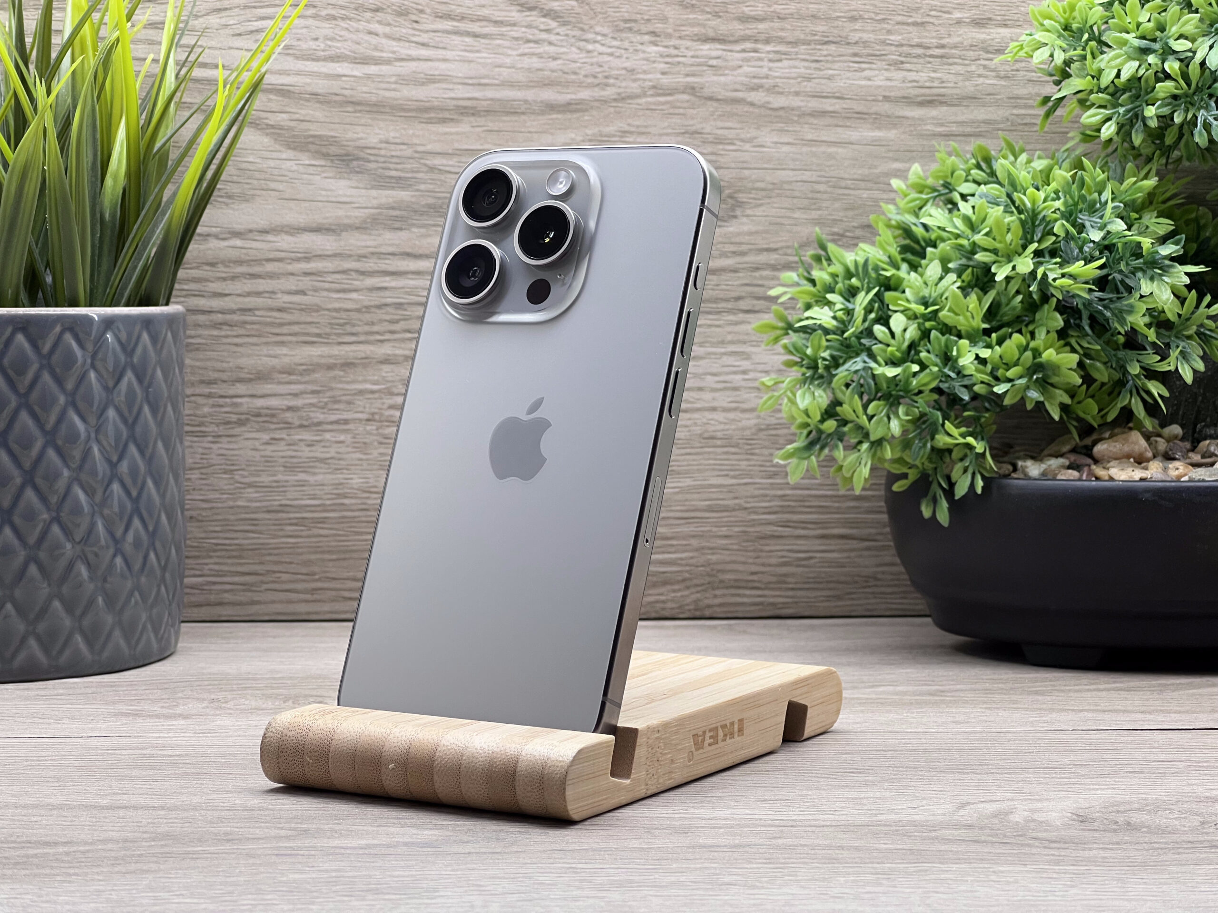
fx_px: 2709
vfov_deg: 19.1
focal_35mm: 77
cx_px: 609
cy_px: 456
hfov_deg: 25.3
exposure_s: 1/100
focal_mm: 9
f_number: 2.8
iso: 80
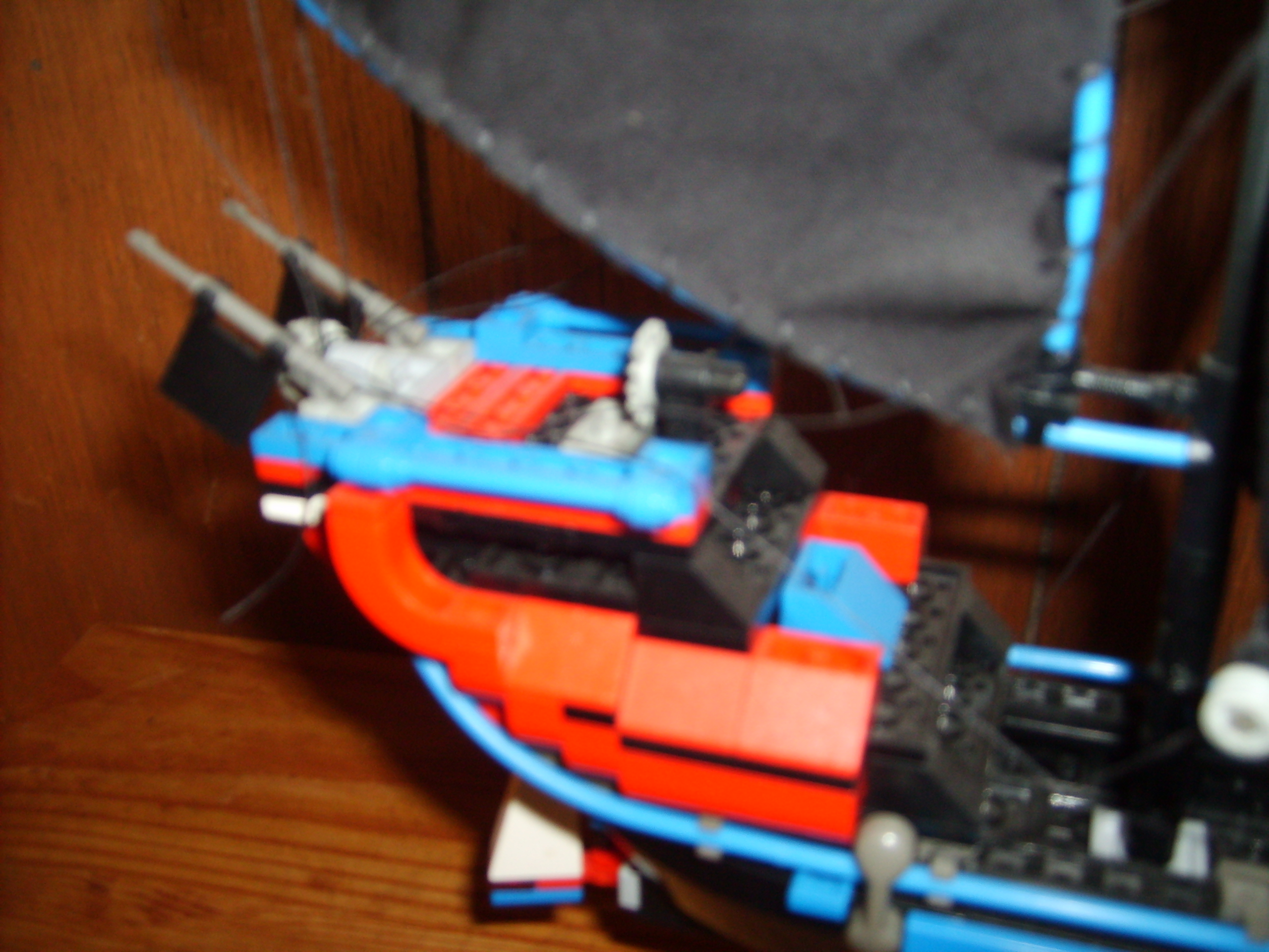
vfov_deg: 40.7
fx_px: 1283
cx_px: 634
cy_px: 476
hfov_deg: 52.6
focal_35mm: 35
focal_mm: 5.8
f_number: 2.8
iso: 100
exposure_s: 1/45
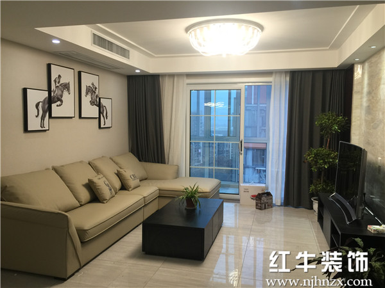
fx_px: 323
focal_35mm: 29
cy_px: 144
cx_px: 192
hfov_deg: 61.7
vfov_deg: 48.2
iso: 32
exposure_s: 1/33
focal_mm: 4.15
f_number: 2.2
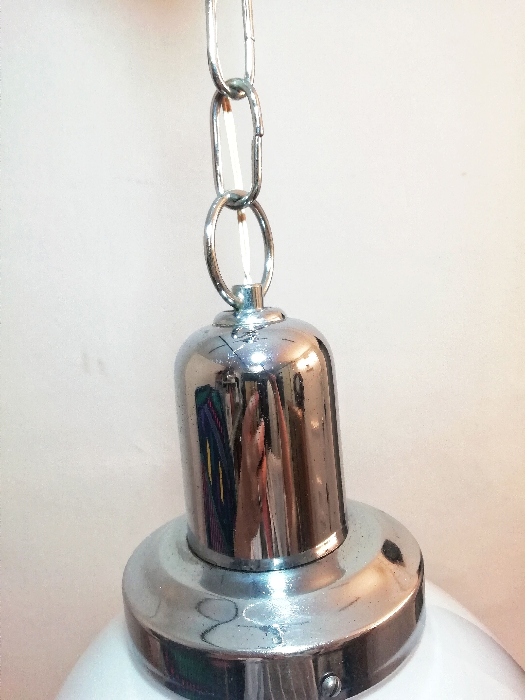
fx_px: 526
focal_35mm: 26
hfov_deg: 53.1
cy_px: 350
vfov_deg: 67.3
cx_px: 262
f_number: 2.2
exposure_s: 1/33.3
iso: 100
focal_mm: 3.46
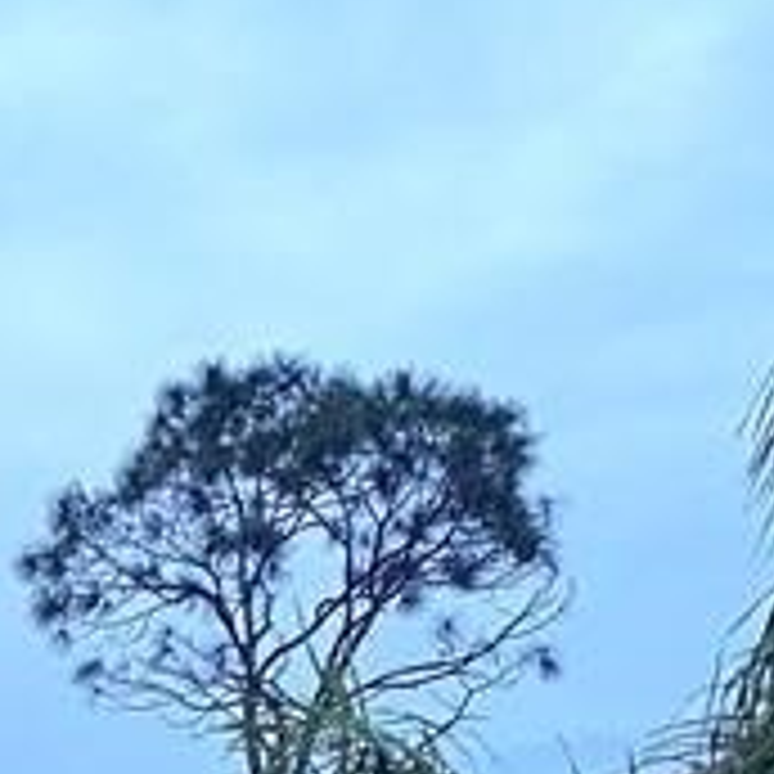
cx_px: -374
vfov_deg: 12.0
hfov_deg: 12.2
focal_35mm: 137
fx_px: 3466
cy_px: 1260
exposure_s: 1/60
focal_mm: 4.25
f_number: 1.8
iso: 125
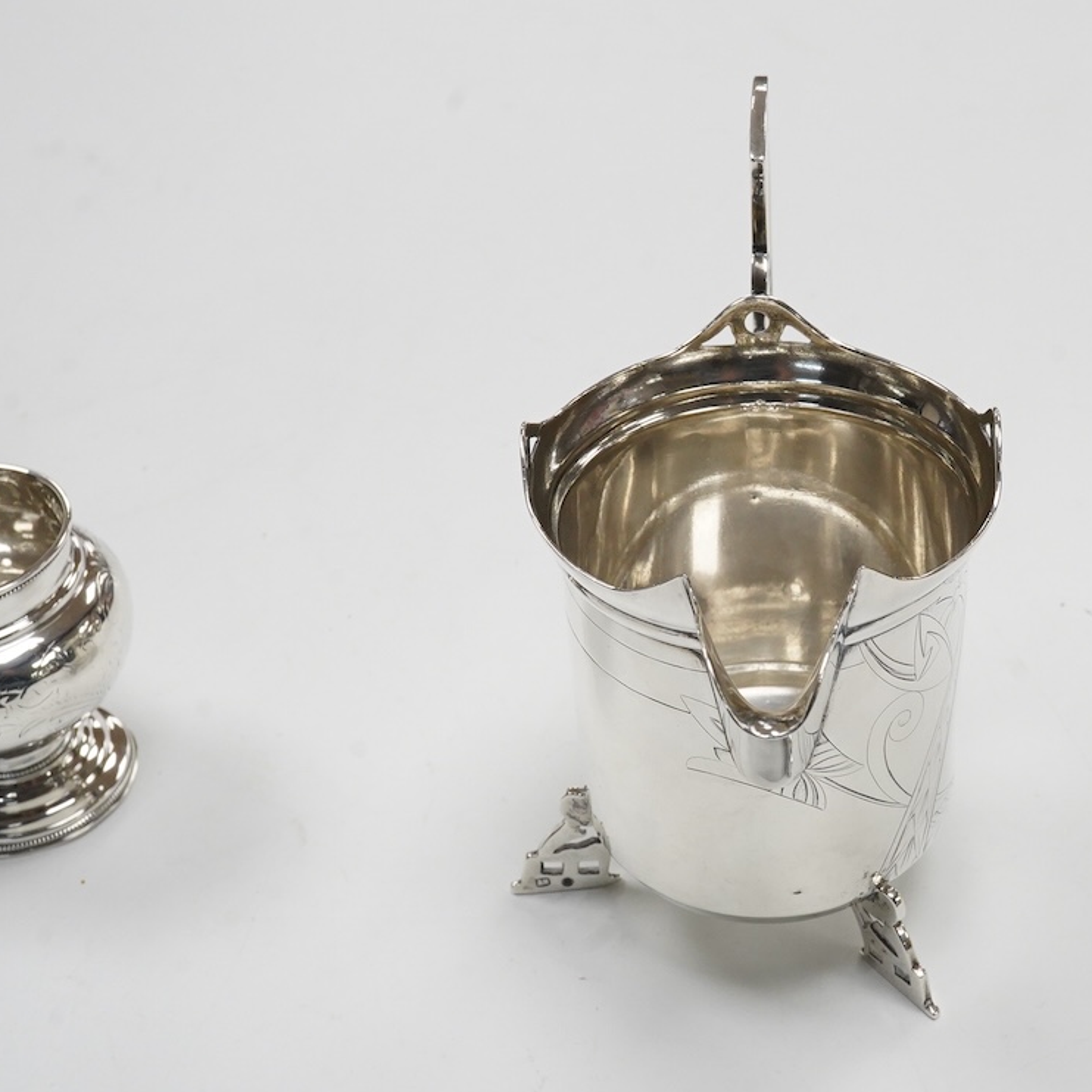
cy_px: 550
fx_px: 2070
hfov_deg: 29.1
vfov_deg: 29.6
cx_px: 809
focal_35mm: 58
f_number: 20
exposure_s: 1/100
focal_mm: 30
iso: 2500
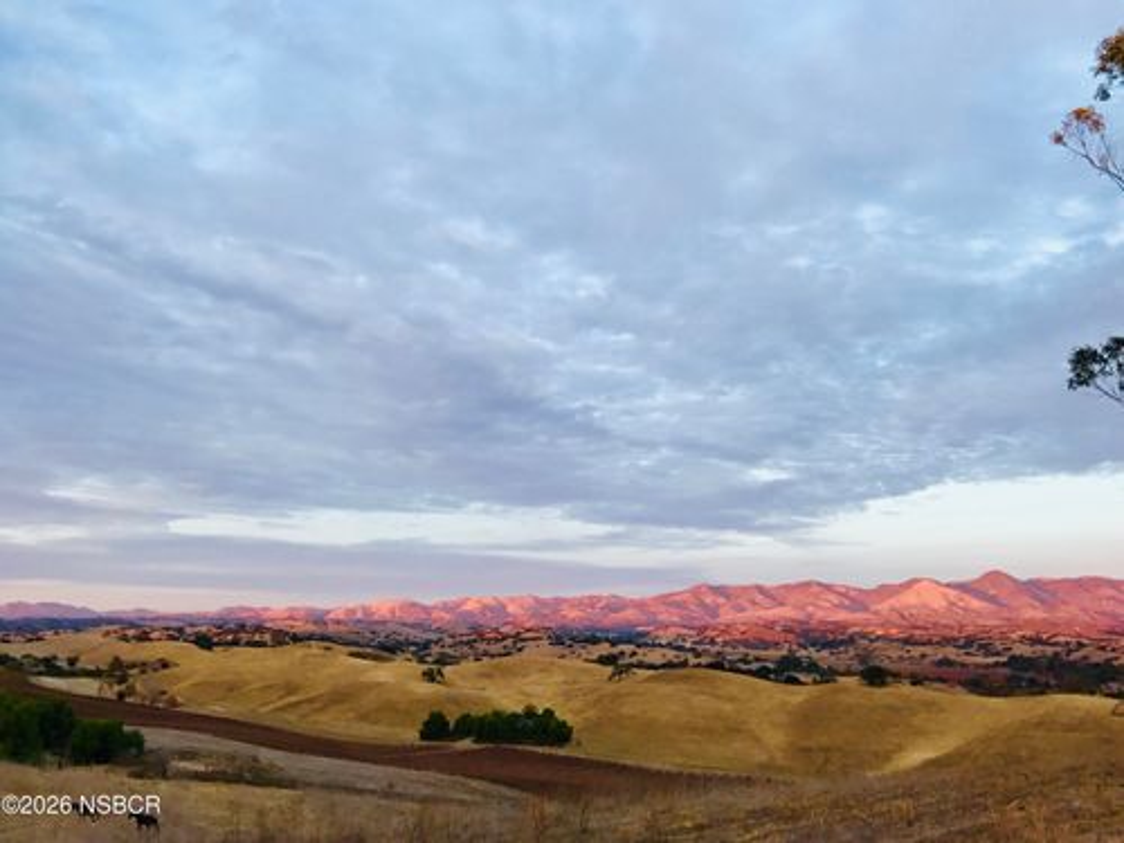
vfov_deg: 49.7
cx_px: 562
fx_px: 909
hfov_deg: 63.4
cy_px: 422
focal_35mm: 28
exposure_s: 1/60
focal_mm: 3.99
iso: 25
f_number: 1.8
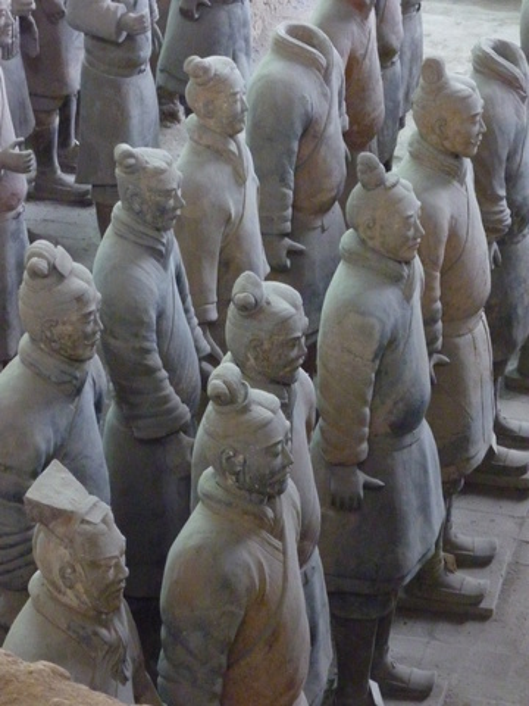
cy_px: 353
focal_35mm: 132
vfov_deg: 14.9
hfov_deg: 11.2
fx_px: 2690
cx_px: 264
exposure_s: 1/8
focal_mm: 22
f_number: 5.9
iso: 800
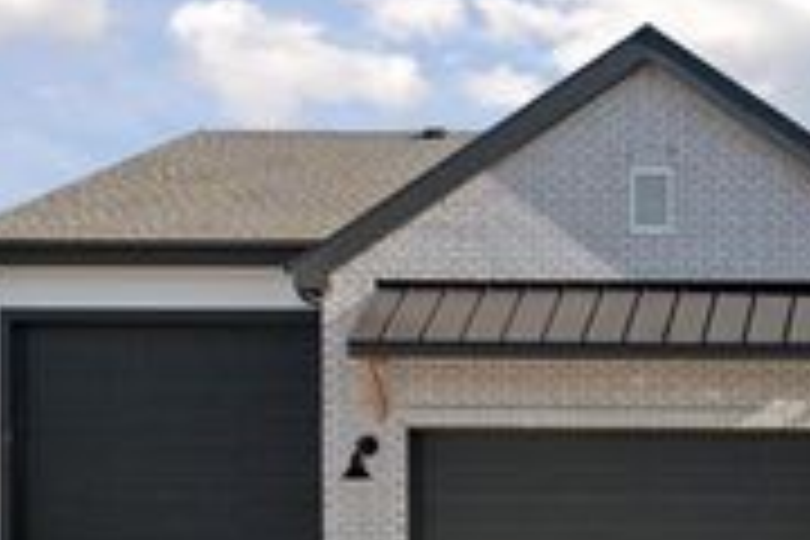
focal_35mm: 100
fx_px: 2250
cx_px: 958
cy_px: 542
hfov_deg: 19.3
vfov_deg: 13.5
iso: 400
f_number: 9
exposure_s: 1/800
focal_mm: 36
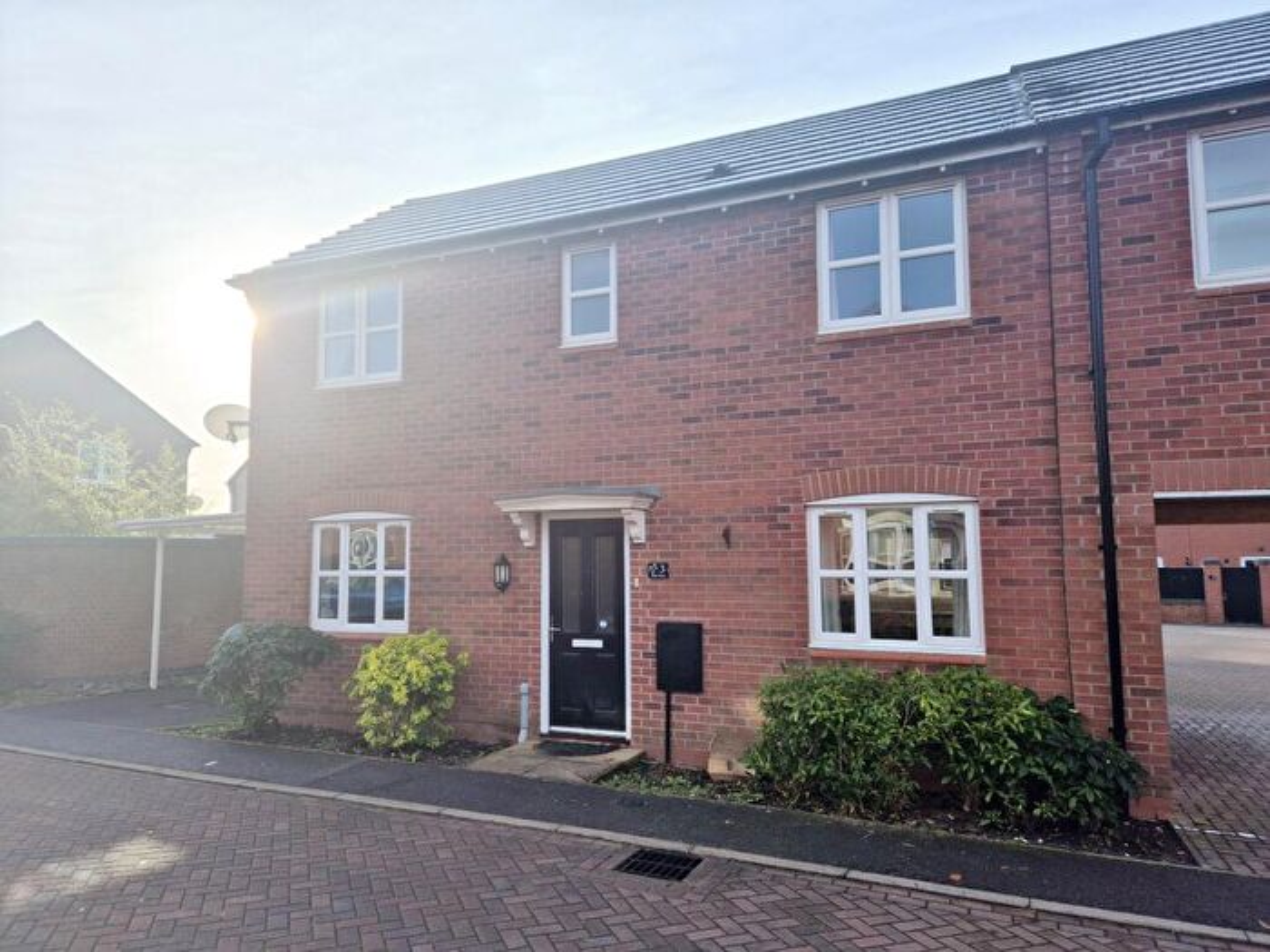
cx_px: 635
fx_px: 844
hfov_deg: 73.9
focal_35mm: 23
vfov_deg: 58.9
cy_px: 476
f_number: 1.8
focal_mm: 5.4
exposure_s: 1/3333
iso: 25
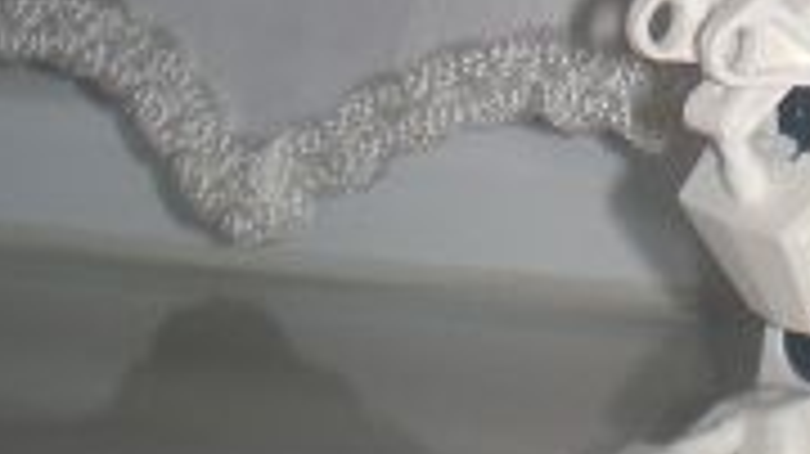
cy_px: -544
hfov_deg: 15.0
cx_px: 990
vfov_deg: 8.2
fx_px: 2962
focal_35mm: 138
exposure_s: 1/30
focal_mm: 6.3
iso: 64
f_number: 4.6
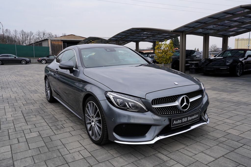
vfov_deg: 46.4
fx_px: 195
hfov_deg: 65.5
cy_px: 84
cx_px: 126
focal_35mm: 28
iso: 100
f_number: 6.3
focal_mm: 28
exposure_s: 1/160
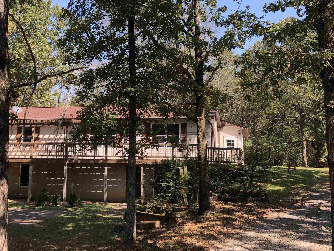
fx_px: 396
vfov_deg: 35.0
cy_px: 98
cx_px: 134
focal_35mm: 41
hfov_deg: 45.5
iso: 20
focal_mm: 3.99
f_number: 1.8
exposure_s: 1/329
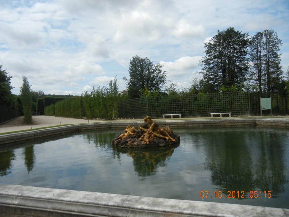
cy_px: 108
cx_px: 144
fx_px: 250
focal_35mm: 30
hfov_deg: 60.0
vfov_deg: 46.8
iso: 160
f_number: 7
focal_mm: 5.4
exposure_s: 1/457
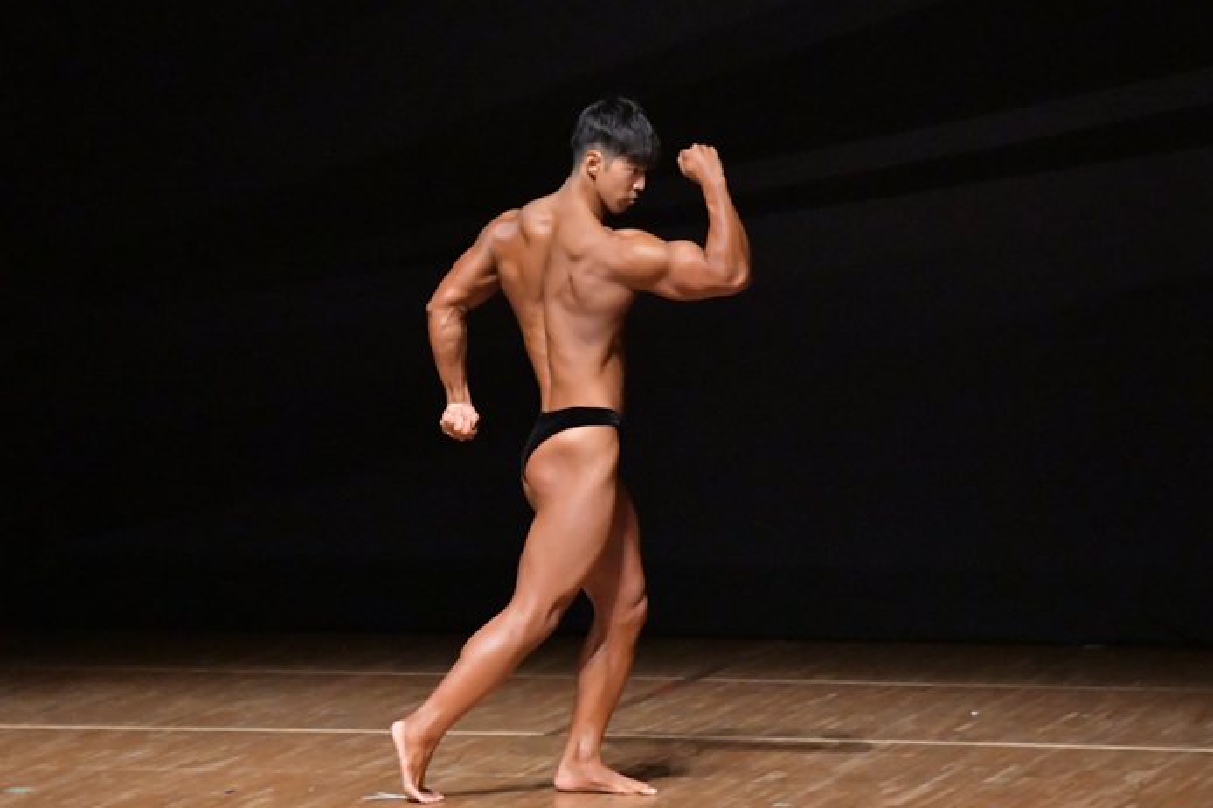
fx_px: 9025
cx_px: 621
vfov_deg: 5.1
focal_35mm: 268
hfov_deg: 7.7
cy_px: 406
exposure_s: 1/400
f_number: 5.6
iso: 12800
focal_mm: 160
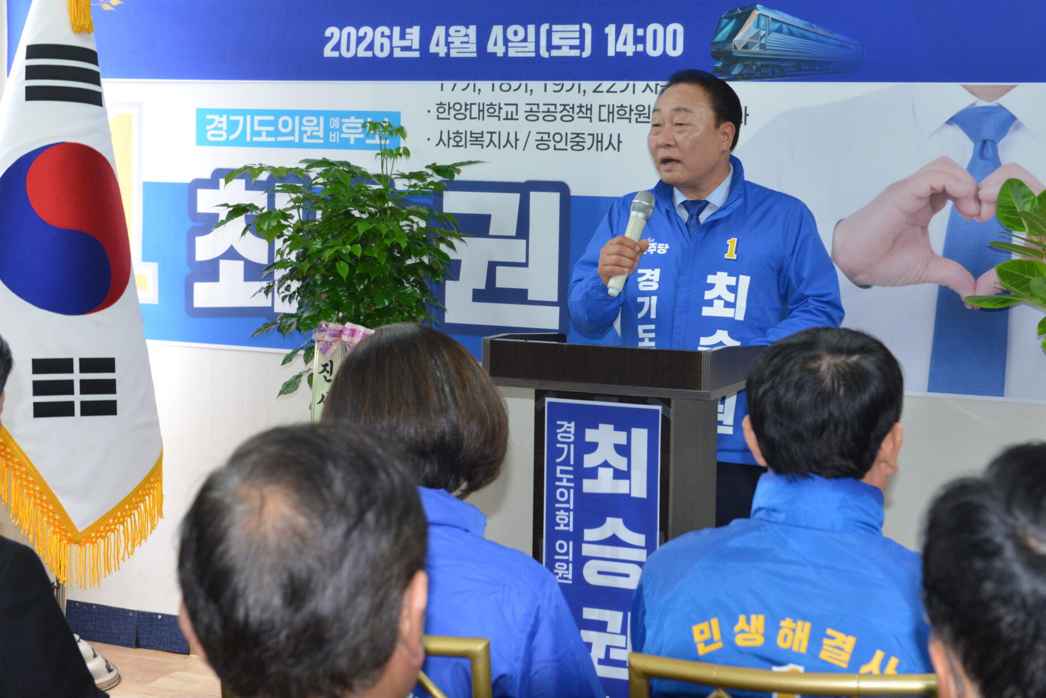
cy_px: 269
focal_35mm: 62
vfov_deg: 21.9
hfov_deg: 32.3
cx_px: 606
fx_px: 1802
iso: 2000
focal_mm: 45
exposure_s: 1/80
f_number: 6.3
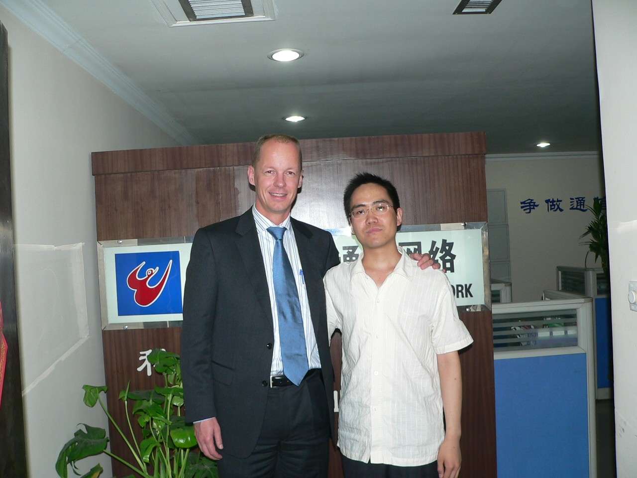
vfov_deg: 39.7
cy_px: 239
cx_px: 318
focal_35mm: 36
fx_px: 662
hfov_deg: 51.4
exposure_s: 1/60
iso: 80
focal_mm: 6
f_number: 2.8
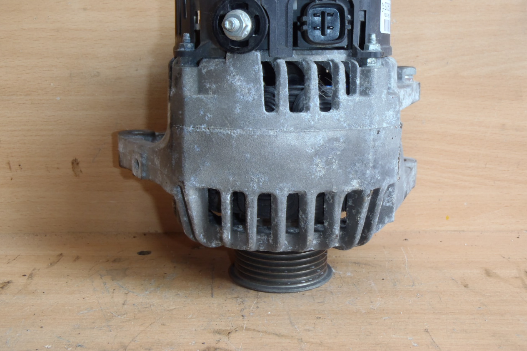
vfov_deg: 33.4
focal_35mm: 40
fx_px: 585
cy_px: 158
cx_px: 262
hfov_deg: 48.5
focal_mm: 6.83
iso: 100
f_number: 4.6
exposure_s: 1/40
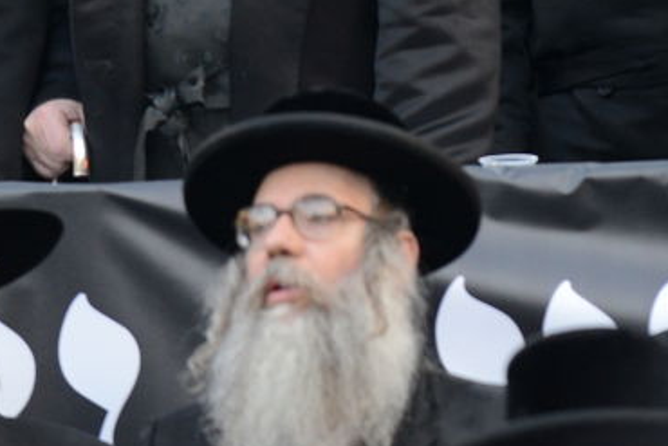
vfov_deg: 2.3
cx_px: 589
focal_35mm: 605
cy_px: -333
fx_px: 11230
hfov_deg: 3.4
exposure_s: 1/320
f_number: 5.6
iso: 1250
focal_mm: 160
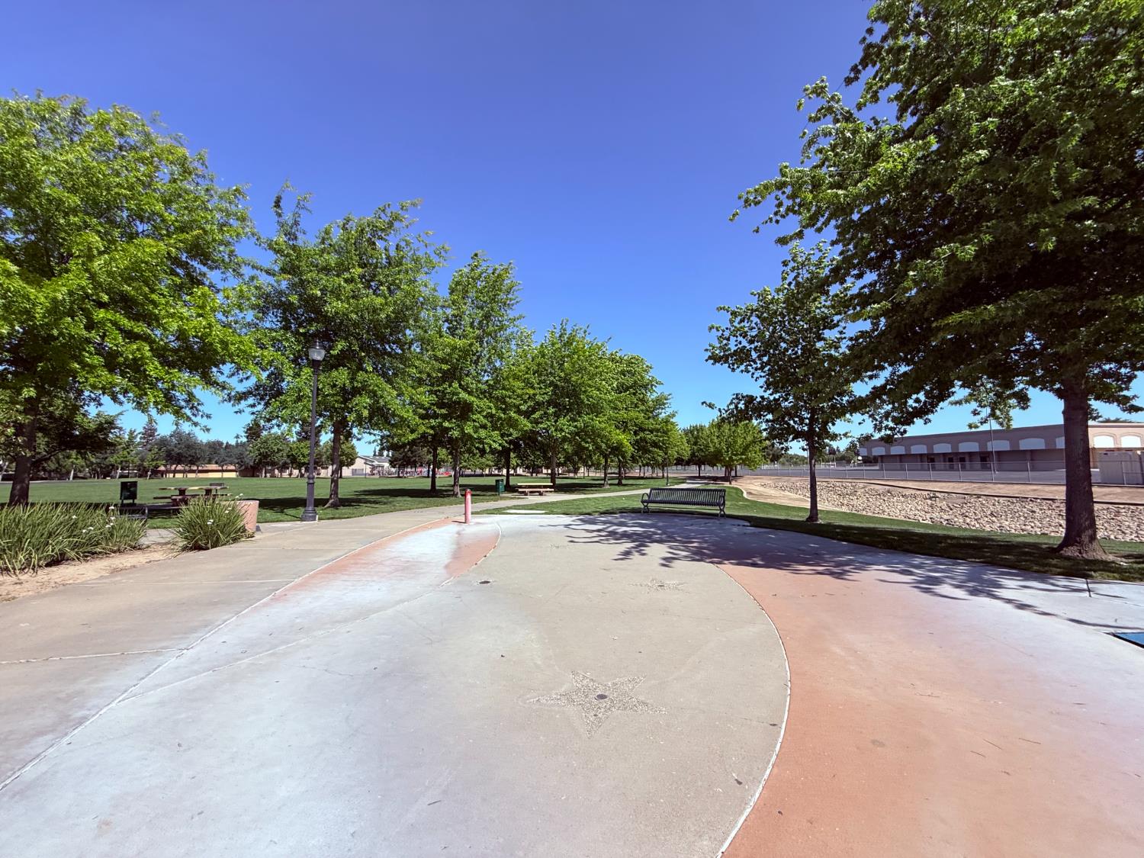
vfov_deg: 85.7
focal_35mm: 14
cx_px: 572
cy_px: 429
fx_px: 463
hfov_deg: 102.1
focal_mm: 2.22
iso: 50
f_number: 2.2
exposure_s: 1/1795
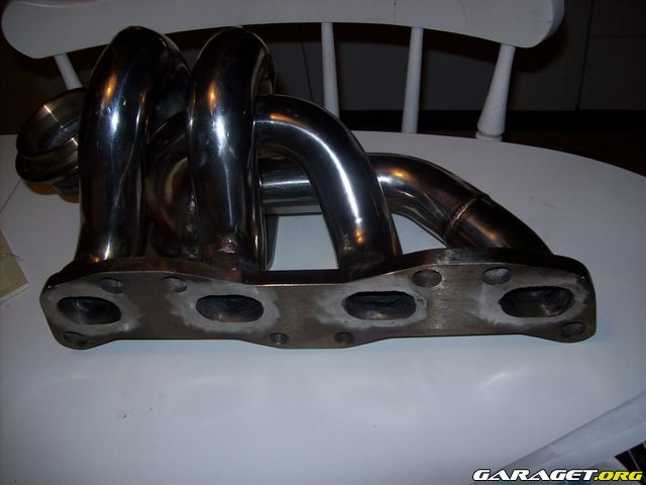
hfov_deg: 51.4
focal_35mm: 36
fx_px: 672
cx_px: 323
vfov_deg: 39.7
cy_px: 242
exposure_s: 1/64
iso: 80
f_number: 2.7
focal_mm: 6
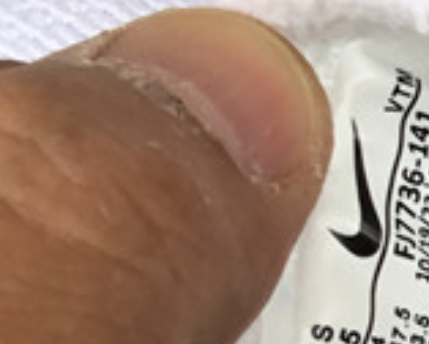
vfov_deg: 8.9
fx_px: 2199
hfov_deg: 10.0
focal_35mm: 173
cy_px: 364
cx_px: 962
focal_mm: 3.3
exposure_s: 1/148
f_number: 2.4
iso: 25
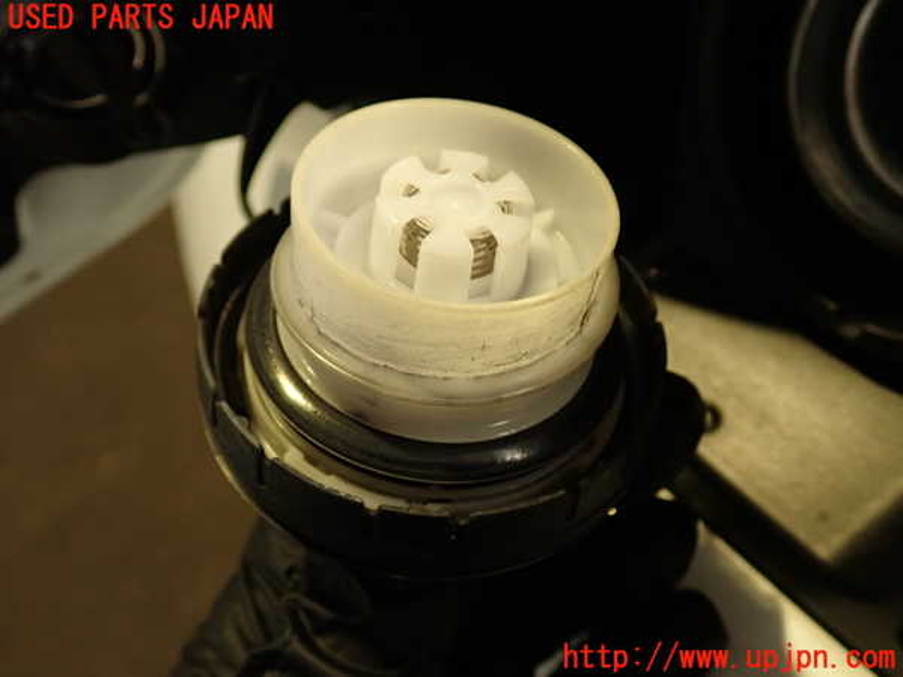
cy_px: 338
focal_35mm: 36
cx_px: 452
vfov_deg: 39.7
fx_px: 939
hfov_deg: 51.4
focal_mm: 6.37
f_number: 2.5
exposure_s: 1/40
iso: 250
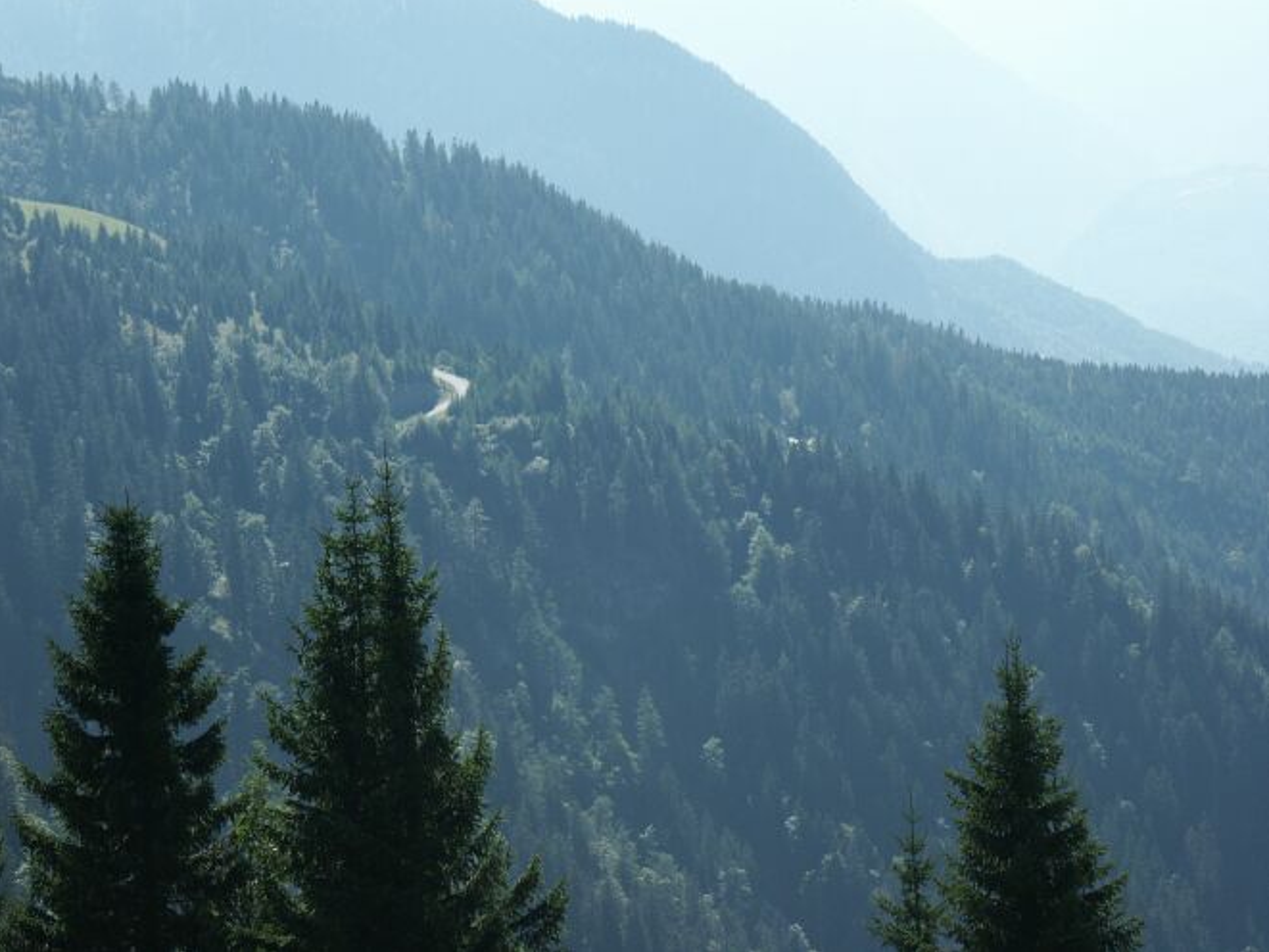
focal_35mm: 131
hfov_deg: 15.1
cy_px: 474
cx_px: 632
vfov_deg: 11.3
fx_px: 4803
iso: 100
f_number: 5.6
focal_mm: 32.91
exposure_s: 1/500
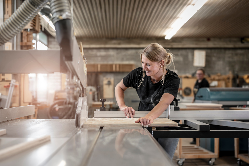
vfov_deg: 27.0
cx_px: 124
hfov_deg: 39.6
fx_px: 346
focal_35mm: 50
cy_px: 83
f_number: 1.8
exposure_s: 1/25
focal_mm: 50
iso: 100
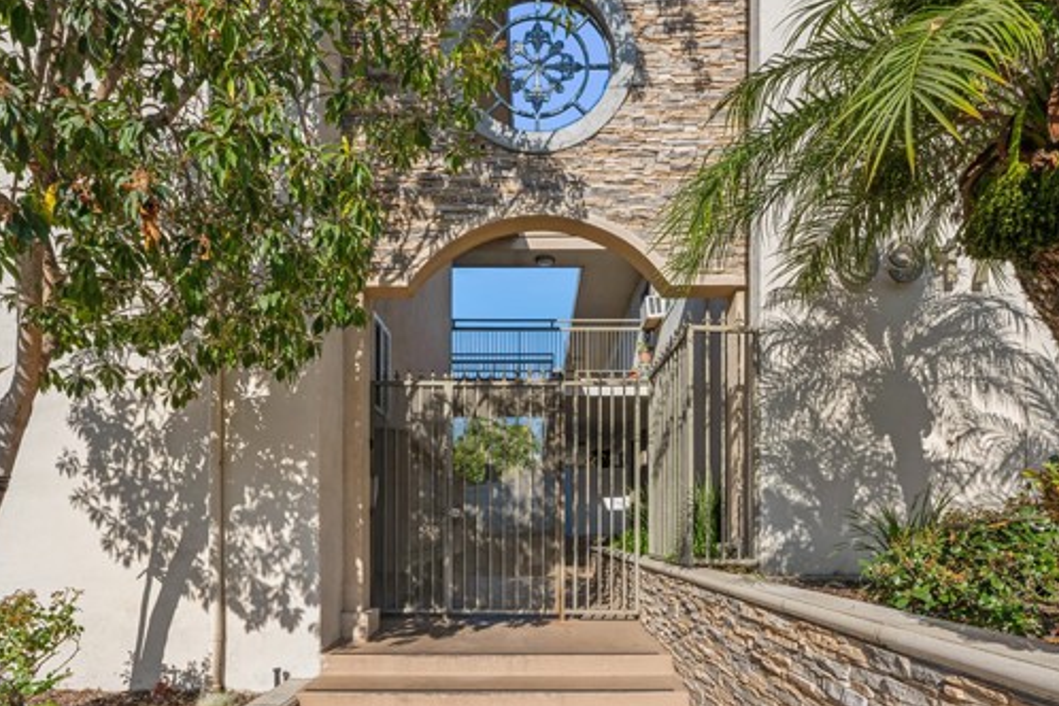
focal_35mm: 18
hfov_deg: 90.0
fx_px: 529
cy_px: 427
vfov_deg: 66.7
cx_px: 527
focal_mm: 14
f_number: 10
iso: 100
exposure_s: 1/200
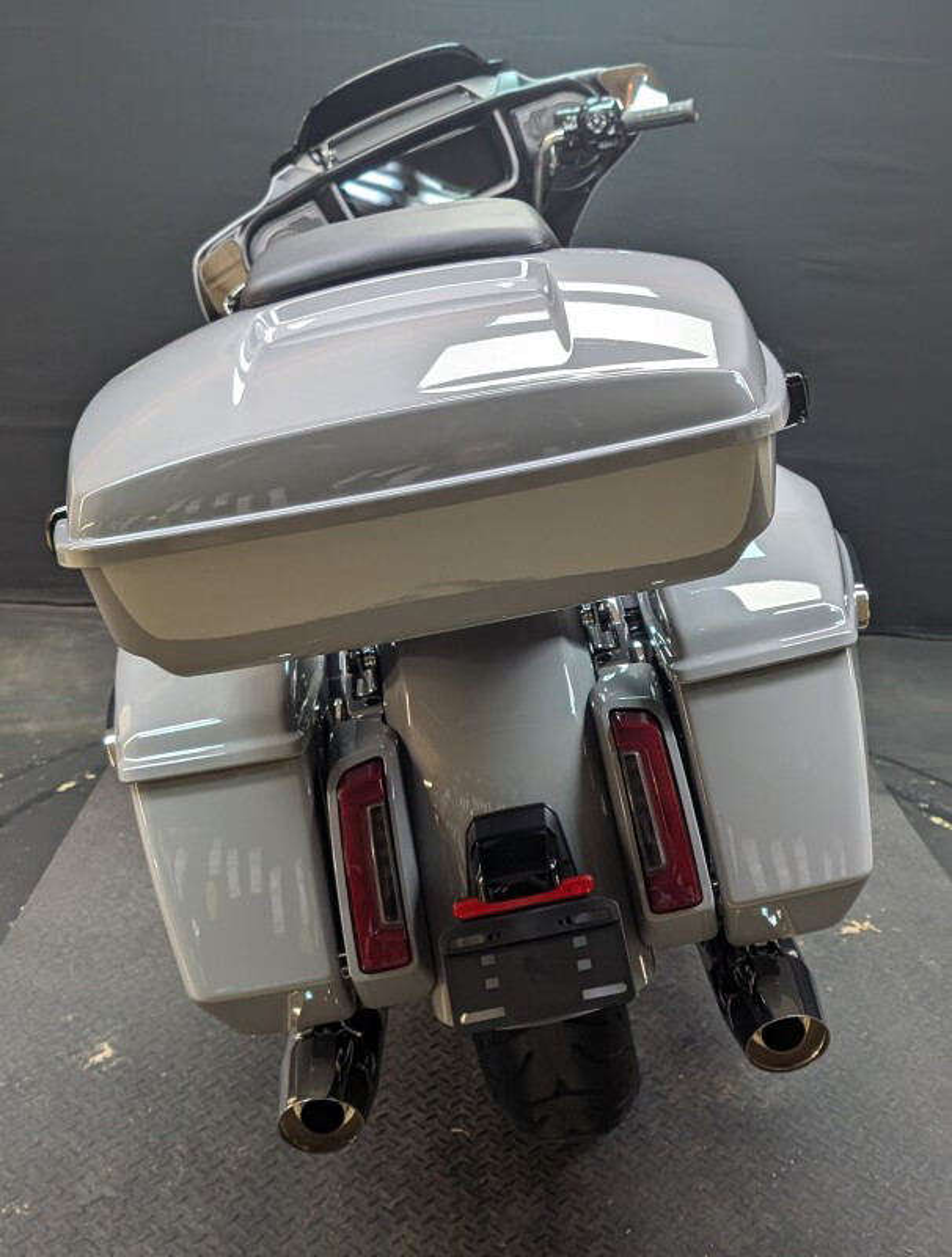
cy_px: 628
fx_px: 874
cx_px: 476
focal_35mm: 24
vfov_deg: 71.4
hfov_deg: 57.1
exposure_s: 1/120
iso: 283
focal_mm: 6.9
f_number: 1.68
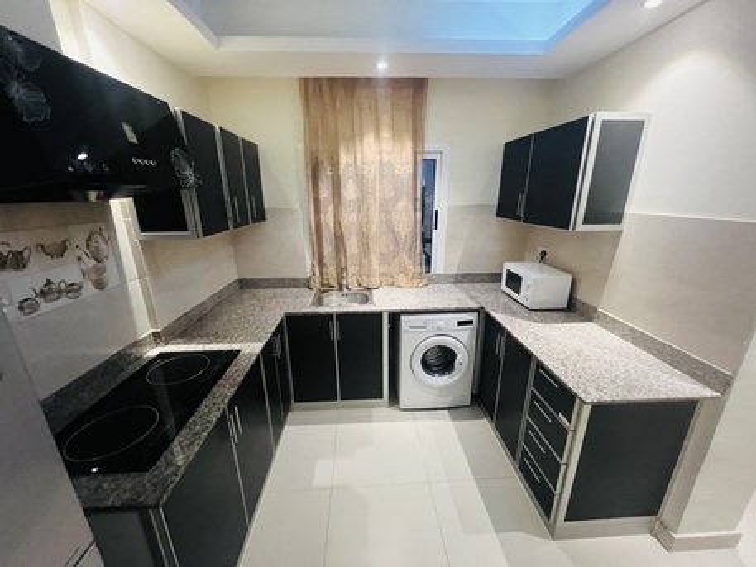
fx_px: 284
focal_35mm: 13
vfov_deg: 89.9
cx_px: 378
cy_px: 284
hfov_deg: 106.2
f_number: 1.8
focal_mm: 1.57
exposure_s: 1/50
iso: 800
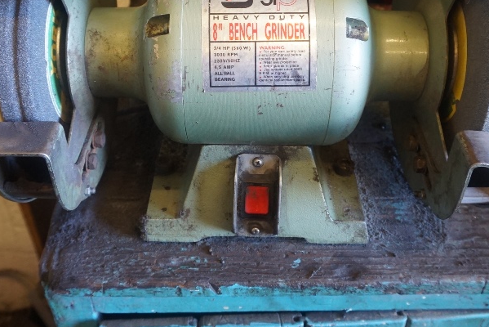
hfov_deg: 47.4
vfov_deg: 32.4
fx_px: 557
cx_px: 252
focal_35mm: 41
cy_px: 107
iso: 1250
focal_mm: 16
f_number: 4
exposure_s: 1/60
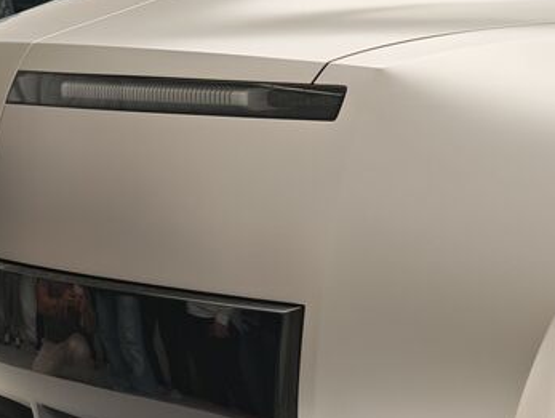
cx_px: 173
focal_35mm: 110
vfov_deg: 13.5
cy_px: 192
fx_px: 1765
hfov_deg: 17.8
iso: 100
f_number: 1.8
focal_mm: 11.5
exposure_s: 1/90
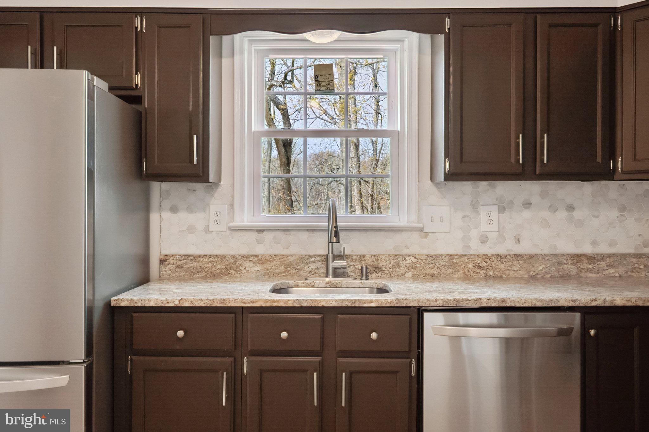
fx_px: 541
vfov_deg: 43.6
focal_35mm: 30
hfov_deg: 61.9
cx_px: 324
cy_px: 216
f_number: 5.6
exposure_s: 1/160
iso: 400
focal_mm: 20
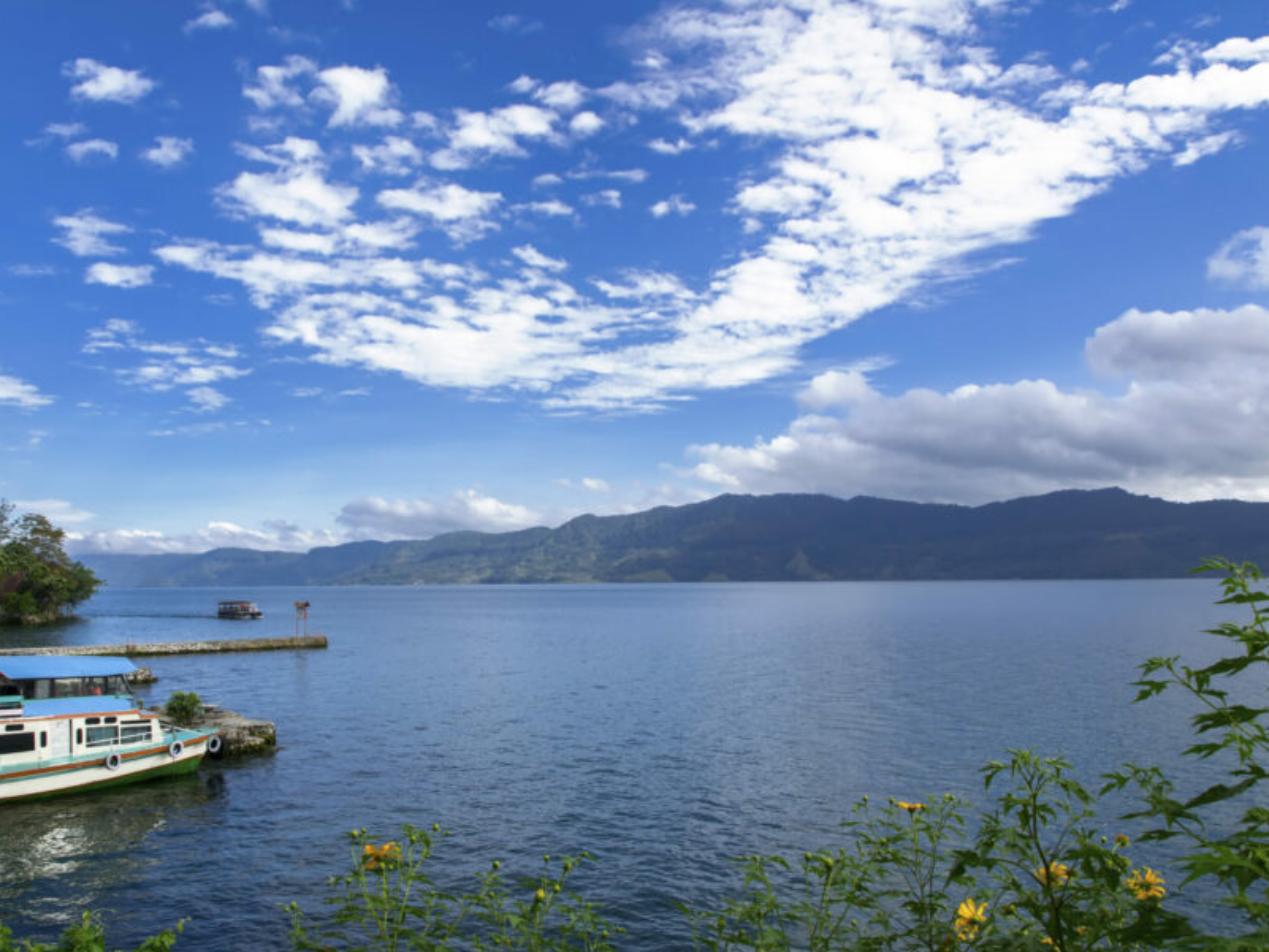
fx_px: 1122
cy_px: 512
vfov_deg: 45.9
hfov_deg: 58.5
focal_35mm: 31
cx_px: 507
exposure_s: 1/250
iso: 100
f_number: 9
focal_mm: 17
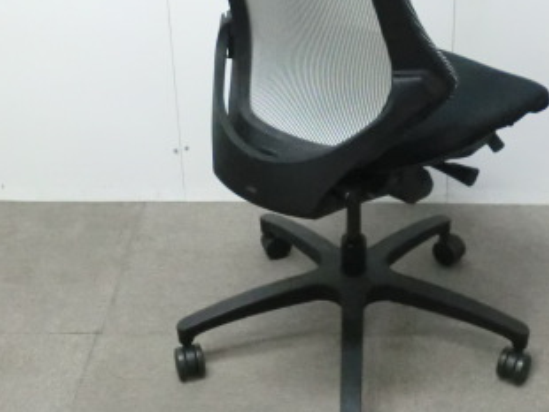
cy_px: 65
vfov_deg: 21.9
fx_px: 1048
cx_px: 347
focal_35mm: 66
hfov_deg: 29.2
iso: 800
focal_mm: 5.8
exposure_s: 1/40
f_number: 3.5
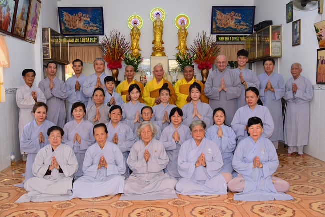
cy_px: 108
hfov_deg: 50.7
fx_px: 343
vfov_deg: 35.1
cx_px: 162
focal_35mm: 38
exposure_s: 1/100
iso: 400
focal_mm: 38
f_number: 5
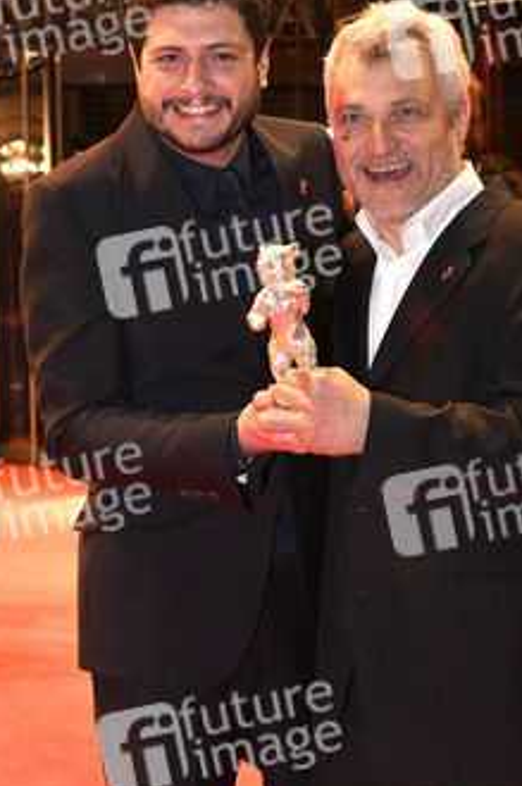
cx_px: 288
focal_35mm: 80
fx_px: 1745
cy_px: 381
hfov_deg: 17.0
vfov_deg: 25.4
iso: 1600
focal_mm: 44
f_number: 6.3
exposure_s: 1/125
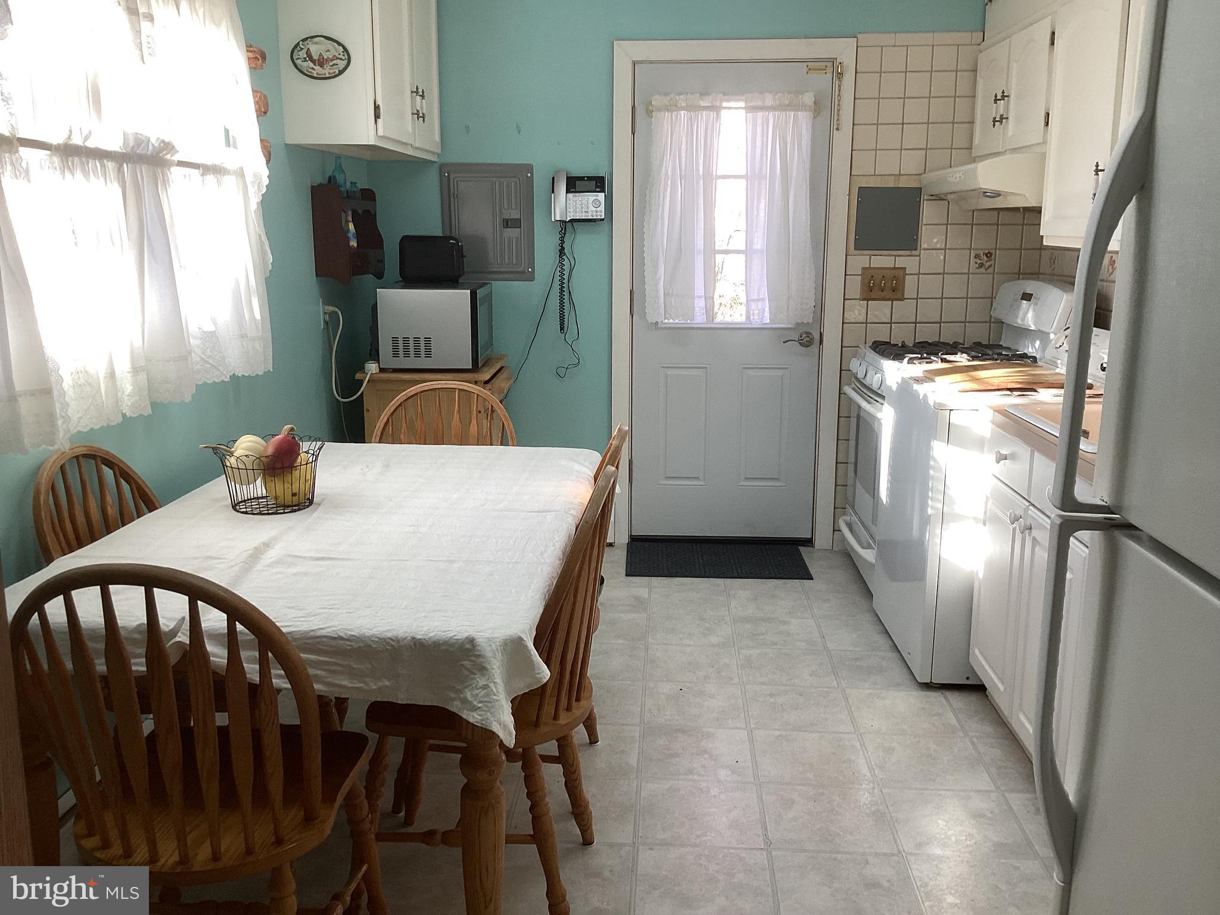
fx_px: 1093
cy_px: 458
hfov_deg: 58.4
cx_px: 610
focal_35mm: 31
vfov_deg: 45.4
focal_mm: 3.3
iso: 50
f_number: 2.4
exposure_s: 1/60
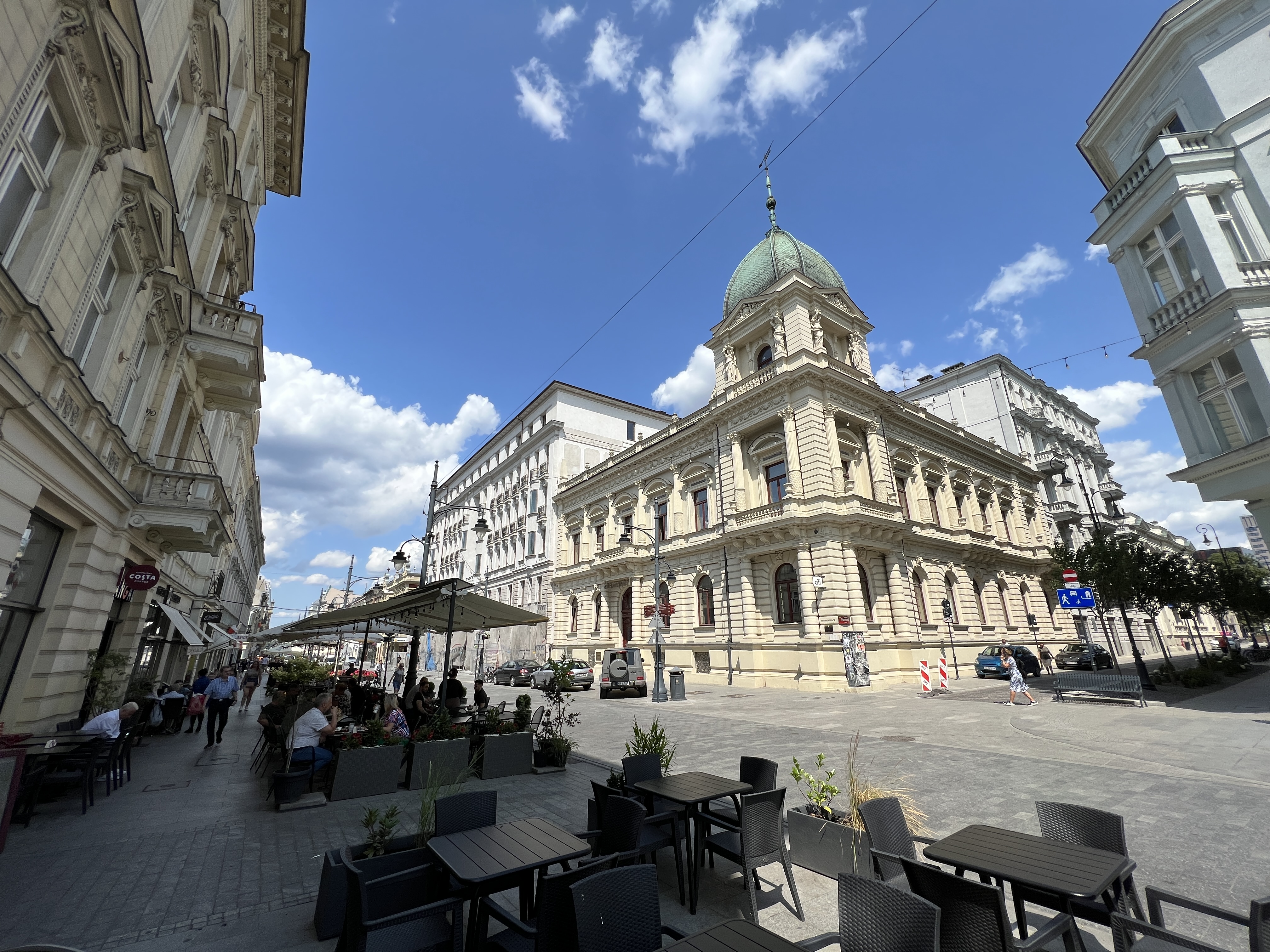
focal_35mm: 13
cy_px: 476
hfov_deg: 106.2
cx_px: 635
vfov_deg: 89.9
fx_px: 477
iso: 32
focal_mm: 1.57
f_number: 1.8
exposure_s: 1/2660
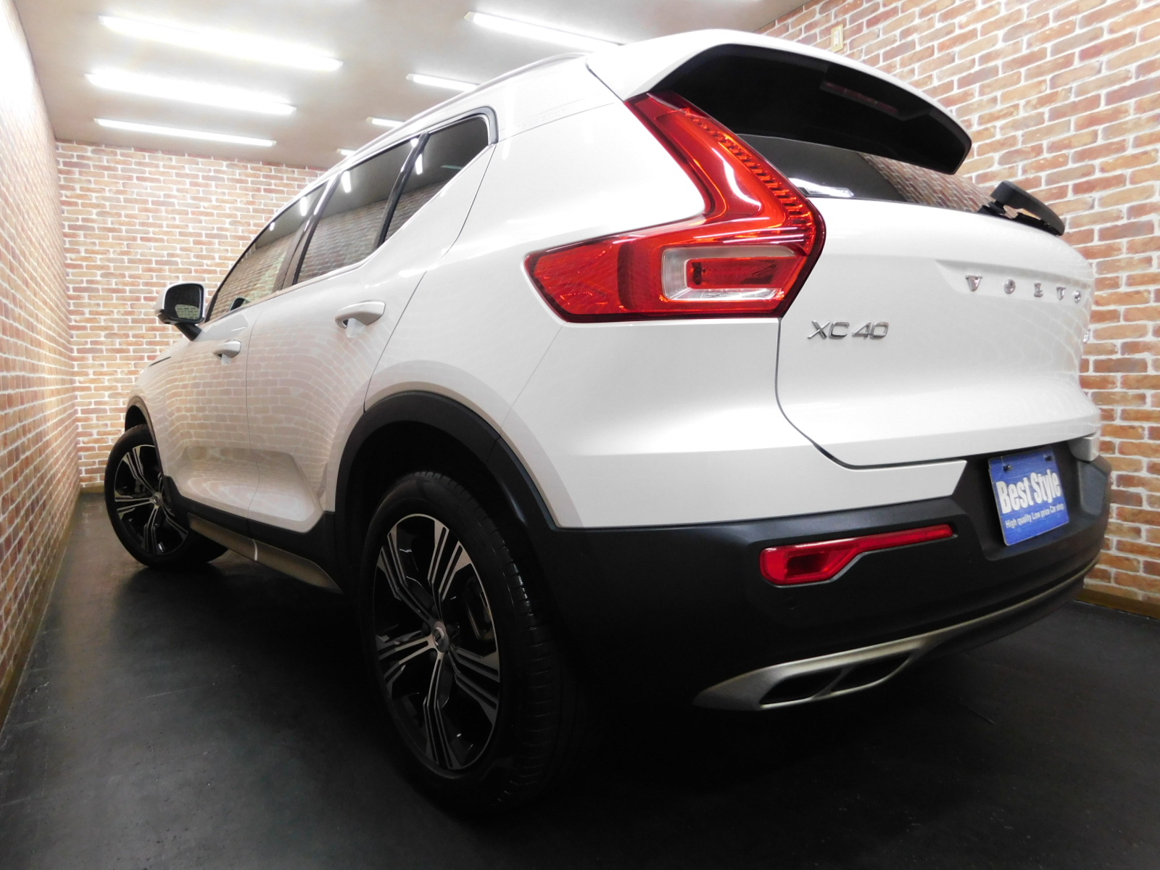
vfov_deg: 58.9
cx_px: 580
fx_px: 771
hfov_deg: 73.9
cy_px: 435
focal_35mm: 23
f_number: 3
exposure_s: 1/30
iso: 320
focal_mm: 4
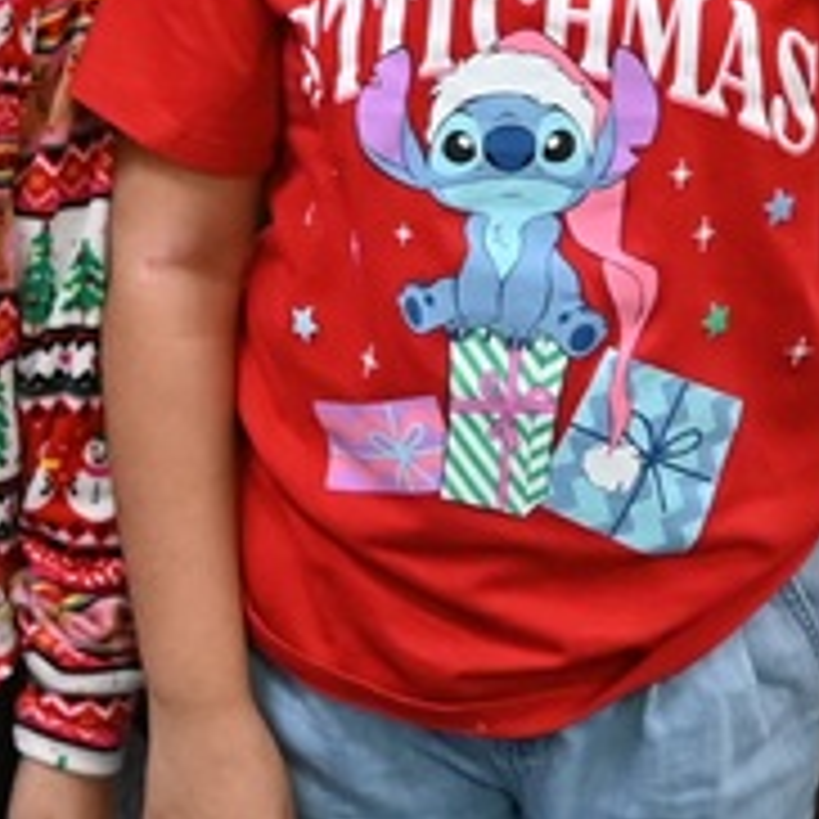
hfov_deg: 15.7
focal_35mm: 107
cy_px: -122
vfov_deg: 15.7
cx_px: -130
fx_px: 2874
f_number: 1.7
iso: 400
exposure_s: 1/100
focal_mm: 15
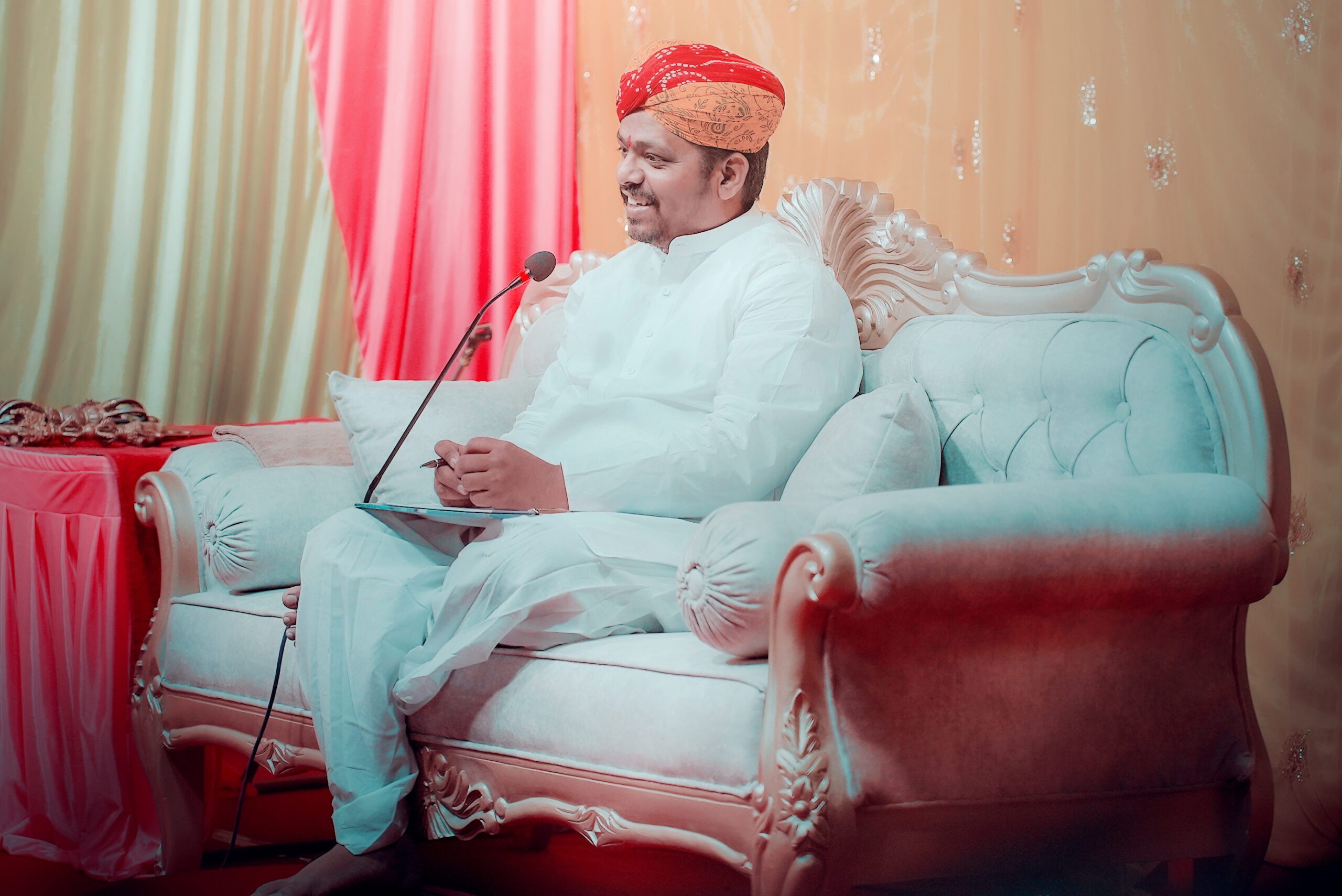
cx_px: 671
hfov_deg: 18.3
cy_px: 448
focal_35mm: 112
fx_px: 4177
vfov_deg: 12.2
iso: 800
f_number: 2.8
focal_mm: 75
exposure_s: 1/100
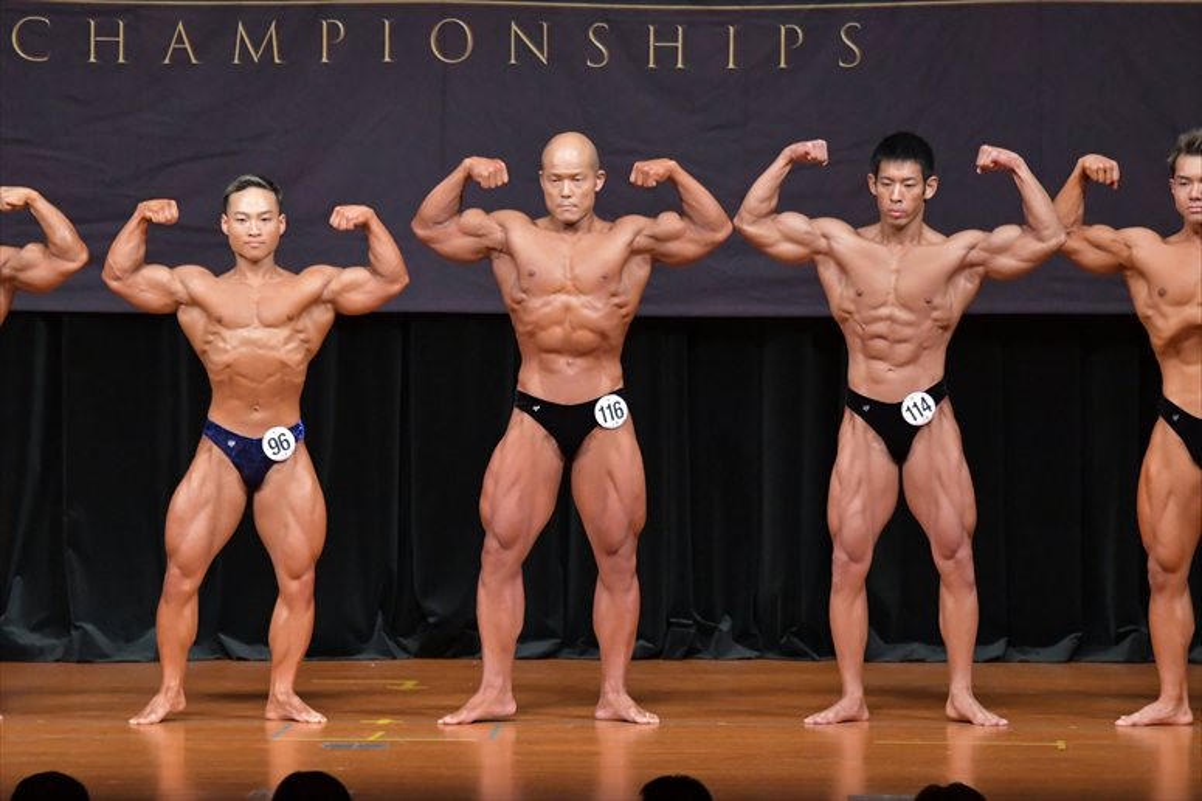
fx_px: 8010
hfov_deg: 8.6
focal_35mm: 240
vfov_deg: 5.7
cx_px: 601
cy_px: 400
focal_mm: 160
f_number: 5.6
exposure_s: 1/400
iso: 5000
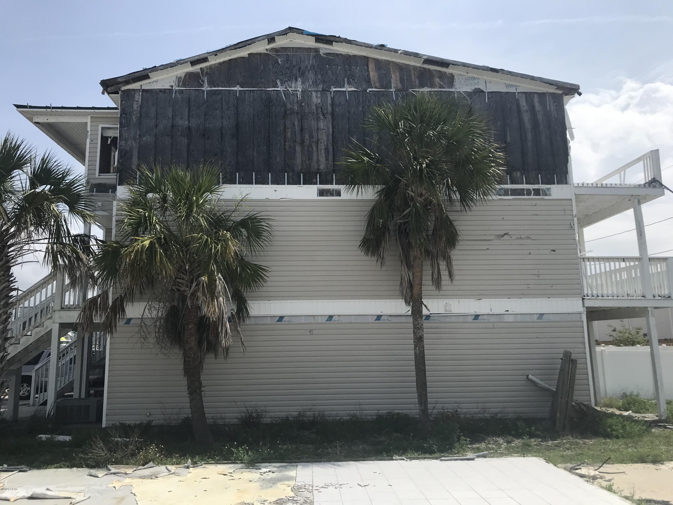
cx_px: 336
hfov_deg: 63.4
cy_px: 252
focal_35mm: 28
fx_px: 544
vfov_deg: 49.7
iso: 20
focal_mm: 3.99
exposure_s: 1/3425
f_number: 1.8
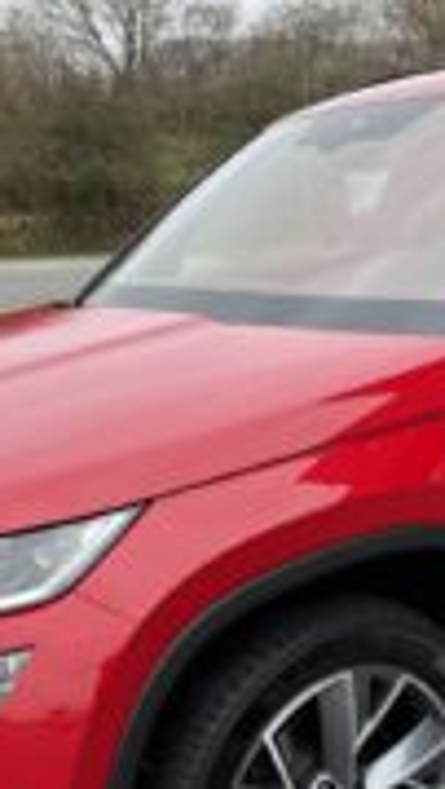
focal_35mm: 57
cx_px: 370
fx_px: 1193
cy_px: 529
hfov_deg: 20.8
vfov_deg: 36.2
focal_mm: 4.2
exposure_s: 1/191
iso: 32
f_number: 1.6
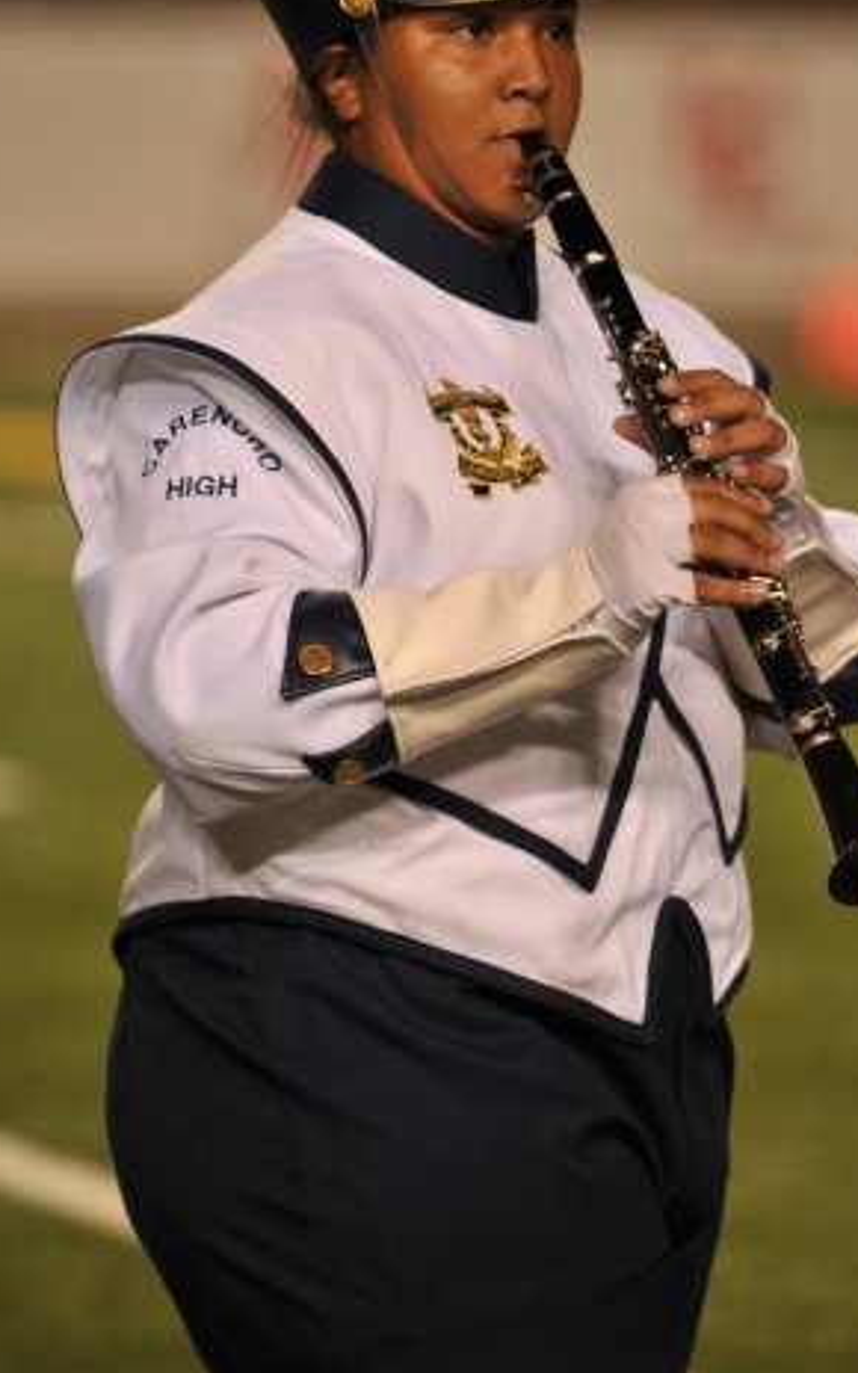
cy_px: 536
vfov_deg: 5.3
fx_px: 14778
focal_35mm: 395
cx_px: 496
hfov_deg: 3.3
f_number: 2.8
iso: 200
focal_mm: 200
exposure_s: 1/100
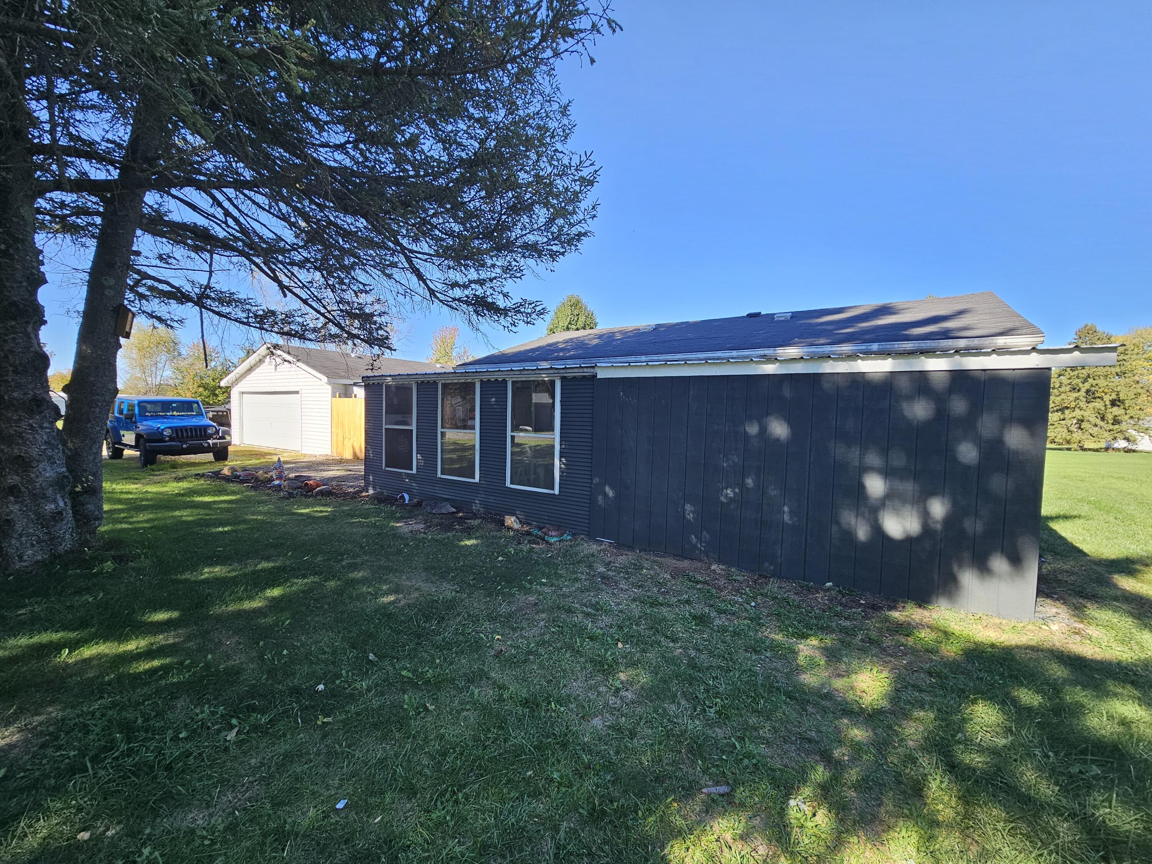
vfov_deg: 89.9
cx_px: 576
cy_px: 432
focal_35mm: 13
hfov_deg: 106.2
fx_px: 433
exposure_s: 1/457
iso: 50
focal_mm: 2.2
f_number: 2.2
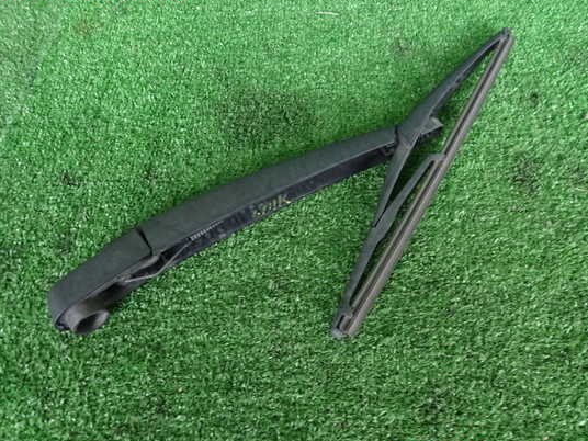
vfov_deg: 49.7
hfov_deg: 63.4
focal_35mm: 28
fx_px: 476
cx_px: 310
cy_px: 222
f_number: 2
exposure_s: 1/40
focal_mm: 4.5
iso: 200
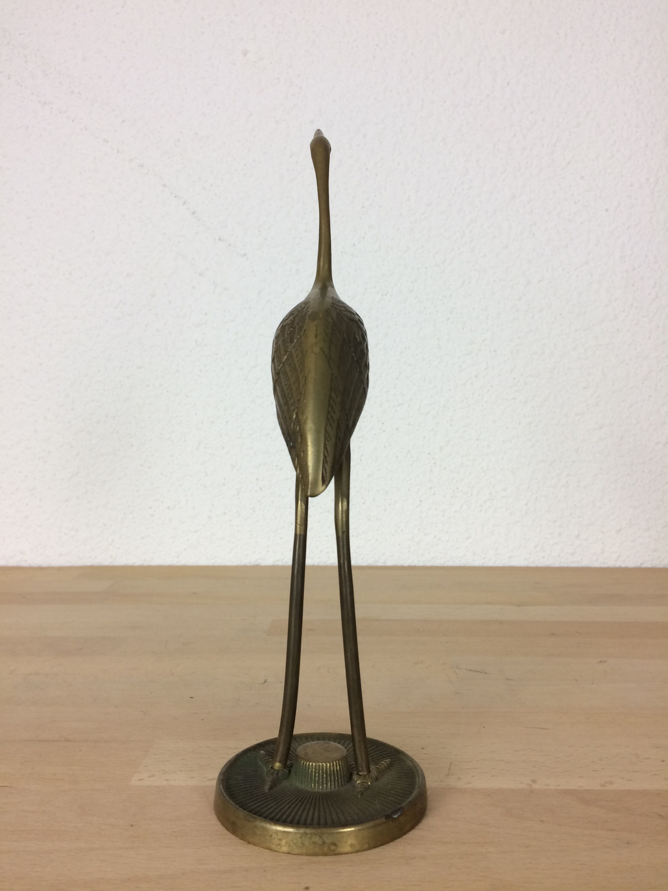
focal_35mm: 29
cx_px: 334
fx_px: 746
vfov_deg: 61.7
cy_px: 446
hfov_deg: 48.2
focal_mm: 4.15
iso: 32
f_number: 2.2
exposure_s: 1/33
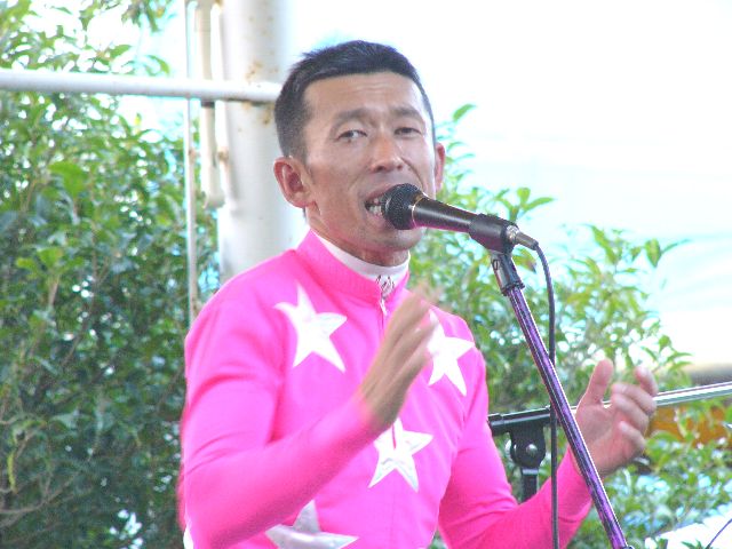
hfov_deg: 5.1
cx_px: 366
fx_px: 8289
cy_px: 274
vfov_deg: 3.8
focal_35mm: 392
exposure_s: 1/15
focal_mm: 65.2
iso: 200
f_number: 2.8
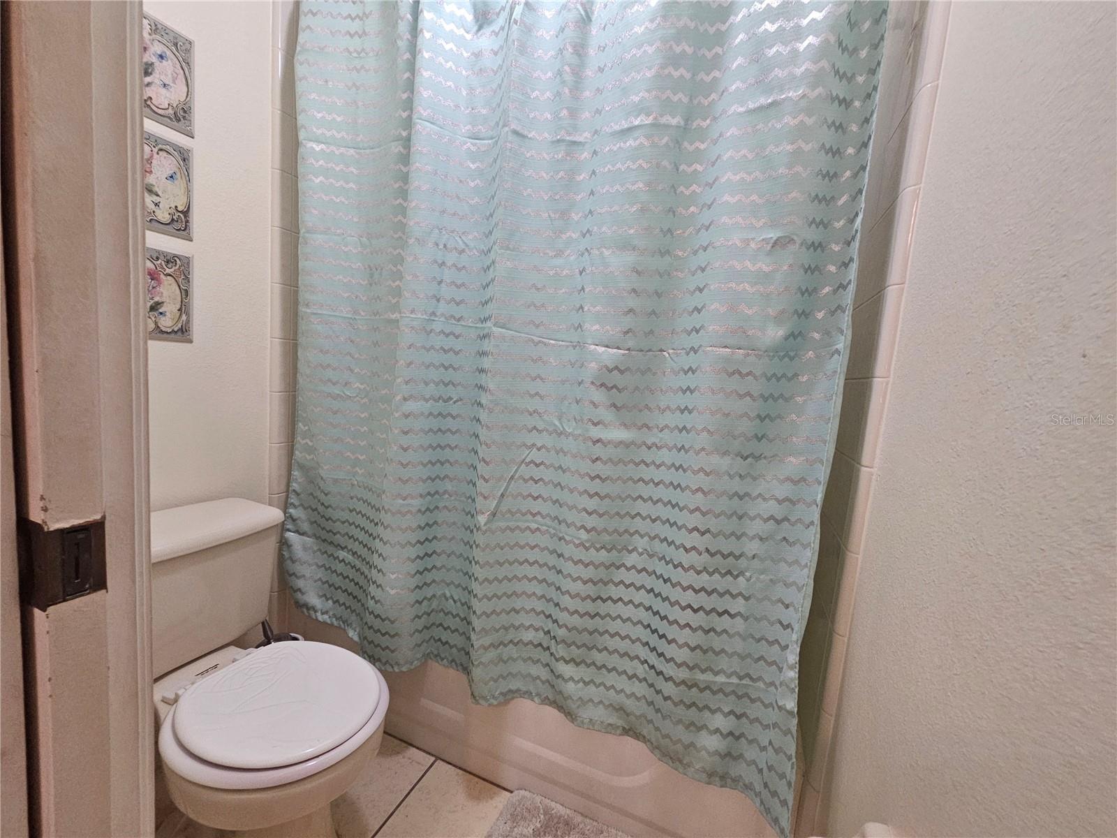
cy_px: 419
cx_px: 558
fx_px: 419
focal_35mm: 13
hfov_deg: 106.2
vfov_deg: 89.9
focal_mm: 2.2
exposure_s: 1/60
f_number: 2.2
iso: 320
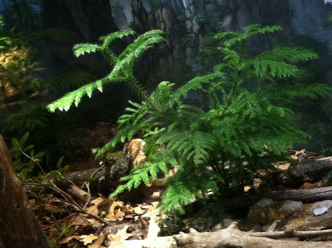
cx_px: 282
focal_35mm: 81
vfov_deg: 18.1
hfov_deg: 23.7
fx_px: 776
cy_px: 161
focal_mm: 3.85
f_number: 2.8
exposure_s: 1/15
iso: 200
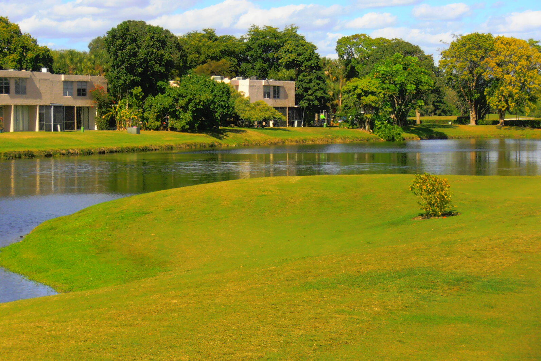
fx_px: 1743
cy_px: 164
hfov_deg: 17.6
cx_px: 272
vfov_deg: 11.8
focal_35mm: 116
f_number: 5.5
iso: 80
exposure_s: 1/500
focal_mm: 19.64
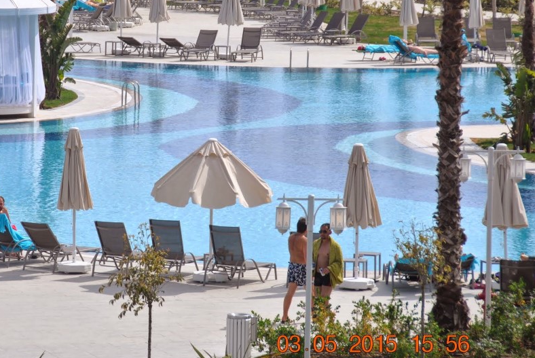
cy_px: 122
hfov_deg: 7.2
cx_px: 154
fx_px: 4224
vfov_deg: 4.8
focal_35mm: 284
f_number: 6.3
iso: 100
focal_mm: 130
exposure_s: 1/640
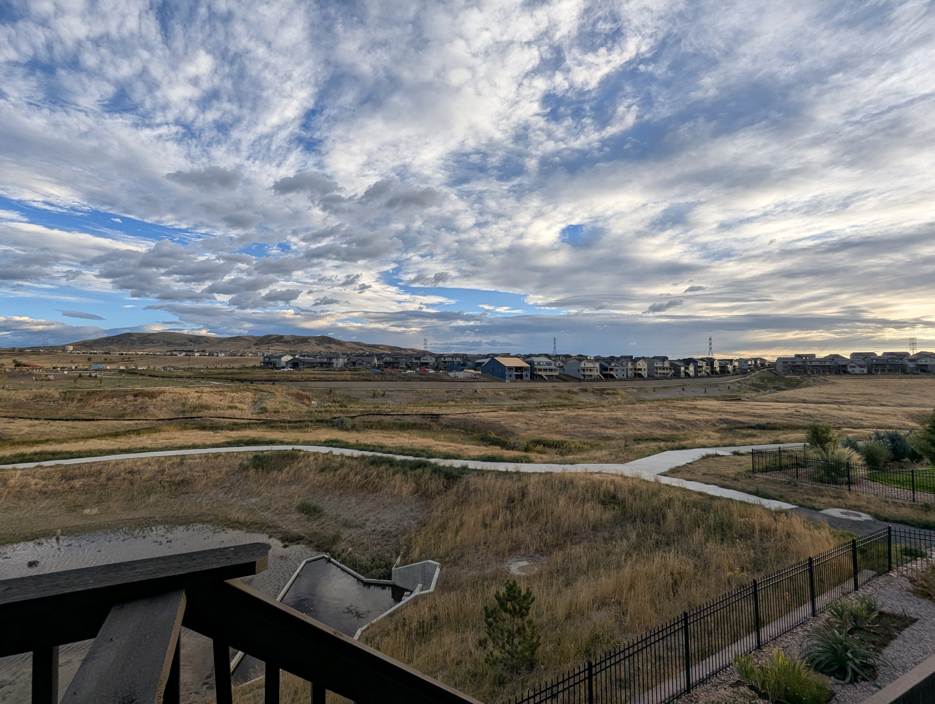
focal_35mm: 16
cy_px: 352
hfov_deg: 94.4
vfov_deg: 78.2
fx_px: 433
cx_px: 468
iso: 41
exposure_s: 1/738
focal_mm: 2.35
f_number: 2.2
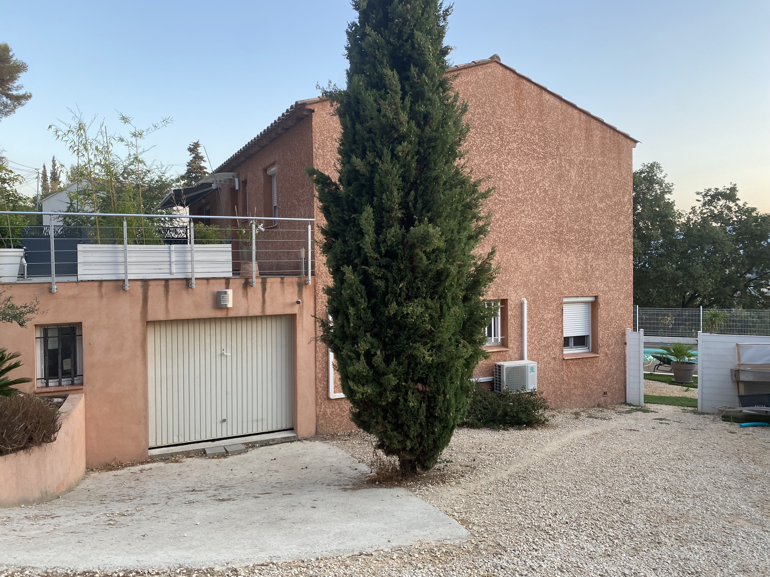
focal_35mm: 26
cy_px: 288
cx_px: 385
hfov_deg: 67.3
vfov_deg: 53.1
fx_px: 578
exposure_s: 1/121
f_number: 1.8
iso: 64
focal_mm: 4.25
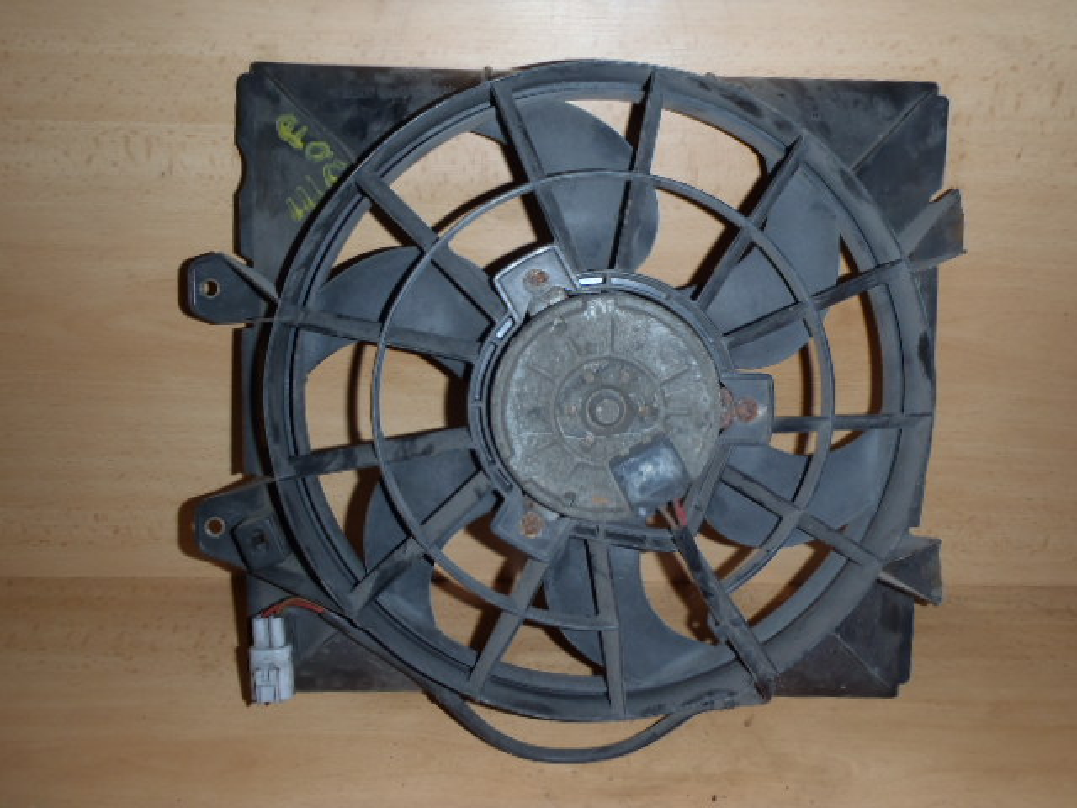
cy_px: 404
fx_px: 871
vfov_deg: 49.7
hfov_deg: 63.4
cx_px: 538
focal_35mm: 28
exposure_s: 1/30
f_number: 3.9
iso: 100
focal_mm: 5
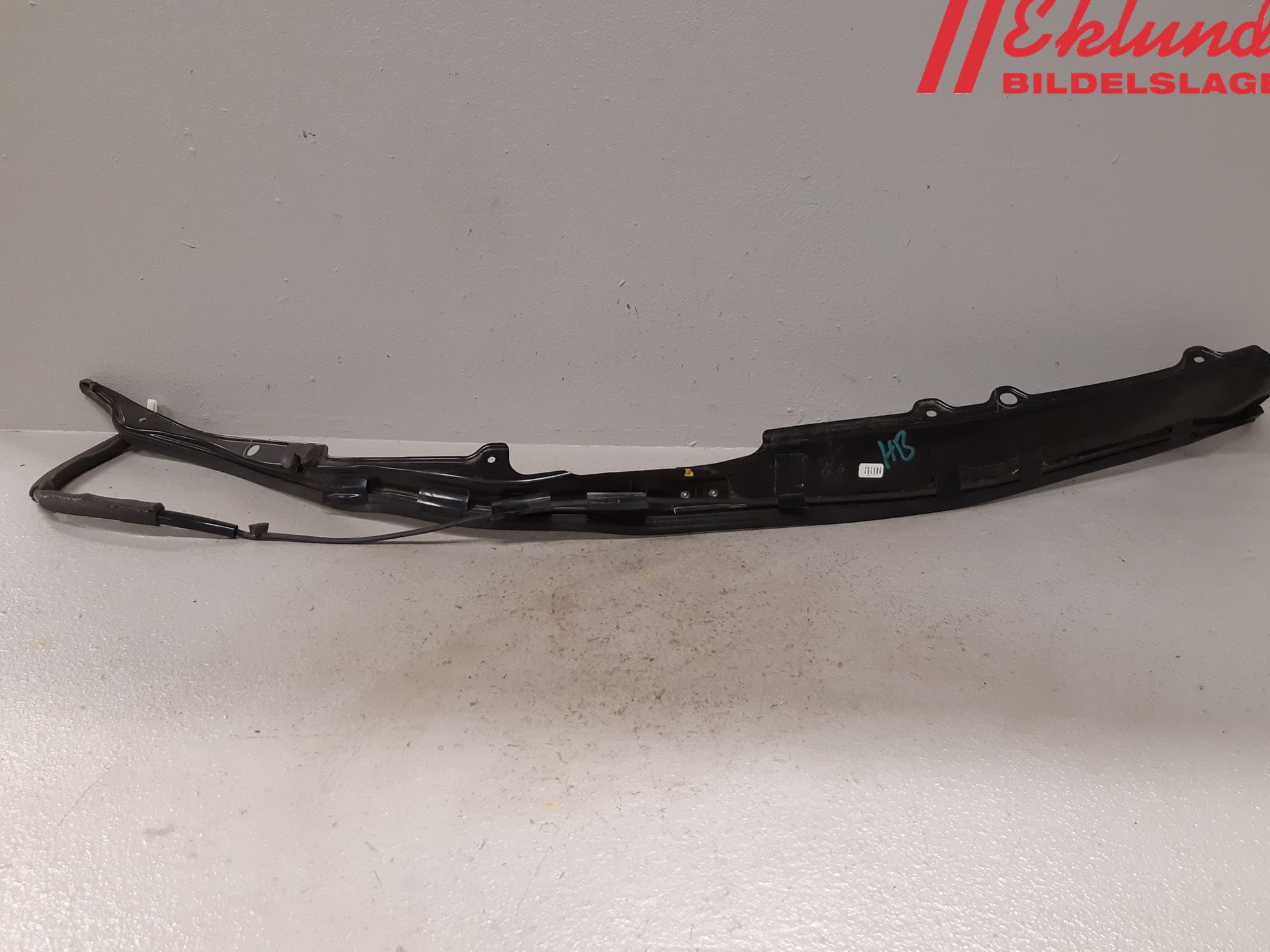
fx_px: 991
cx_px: 652
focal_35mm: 27
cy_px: 479
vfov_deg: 51.4
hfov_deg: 65.3
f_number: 1.7
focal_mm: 3.93
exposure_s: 1/60
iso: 125
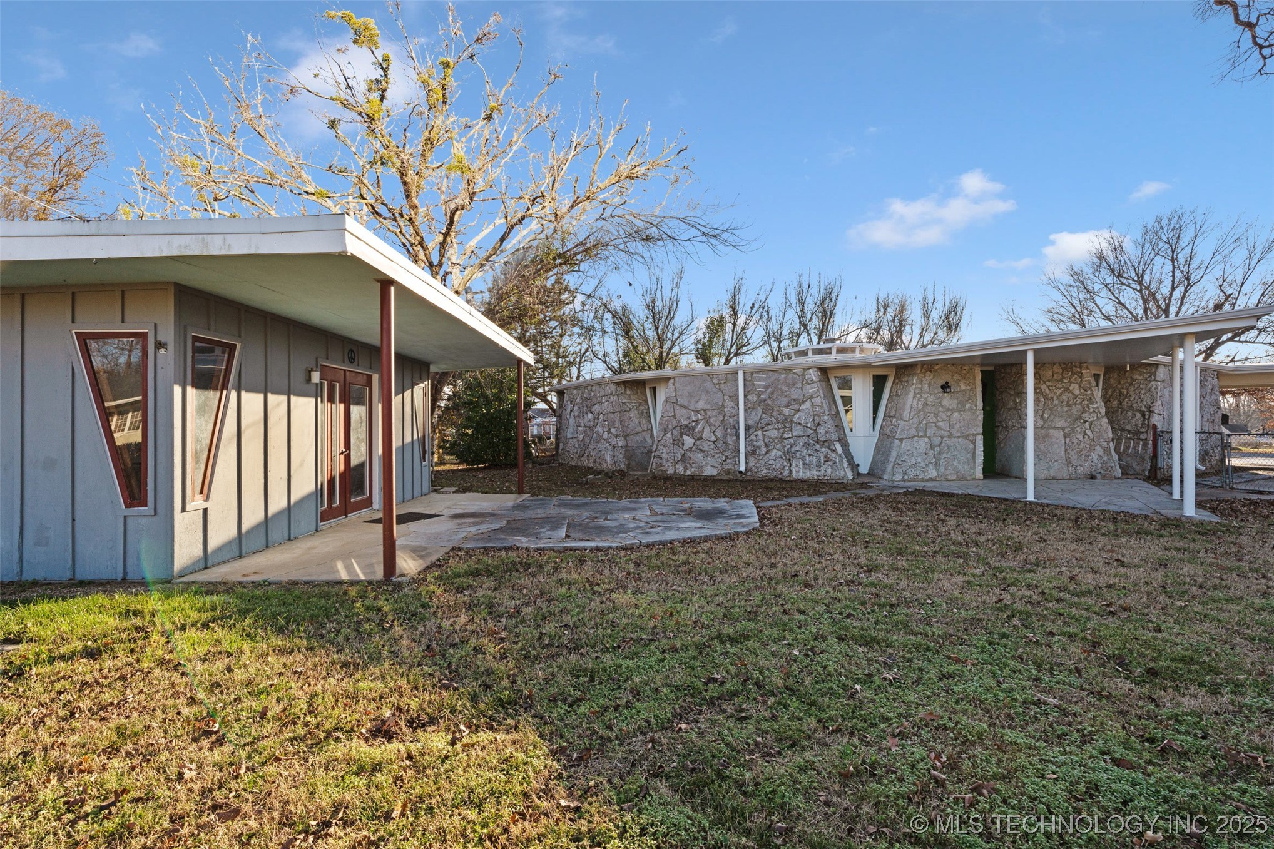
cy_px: 424
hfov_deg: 96.7
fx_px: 566
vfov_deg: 73.7
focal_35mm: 16
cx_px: 637
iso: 250
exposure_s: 1/320
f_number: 9
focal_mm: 16
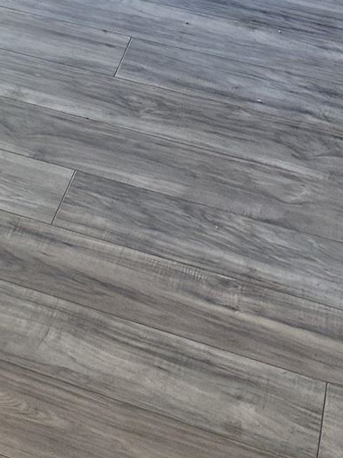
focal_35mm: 104
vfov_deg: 15.9
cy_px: -379
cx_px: -315
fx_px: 1374
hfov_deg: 12.7
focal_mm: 6.86
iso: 100
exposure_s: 1/120
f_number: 1.78
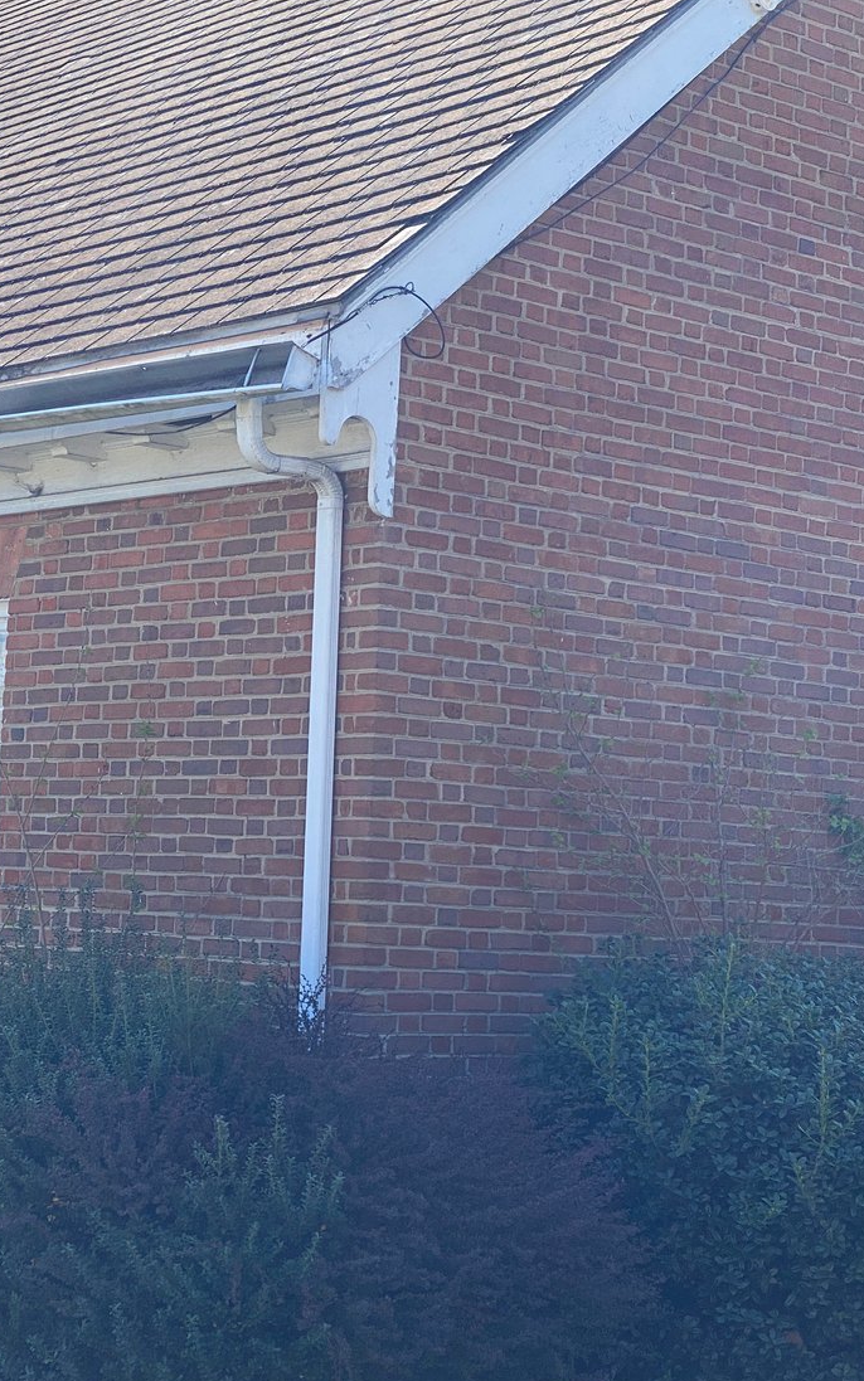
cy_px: 683
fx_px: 2862
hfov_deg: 17.0
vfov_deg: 27.1
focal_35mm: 76
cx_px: 132
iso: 20
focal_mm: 6
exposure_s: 1/959
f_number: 2
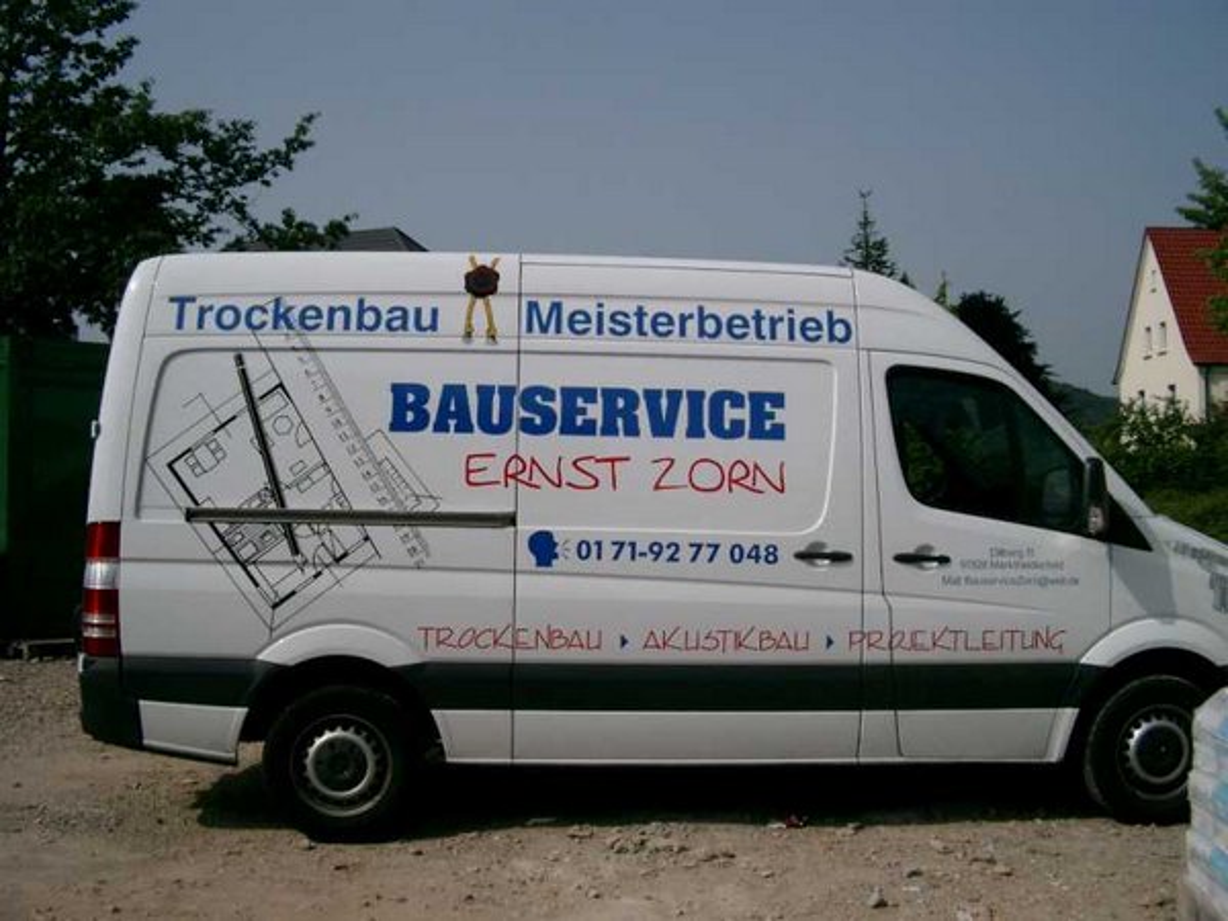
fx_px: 1313
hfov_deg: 50.1
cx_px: 614
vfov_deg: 38.7
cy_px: 460
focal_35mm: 37
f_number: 5
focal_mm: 7.6
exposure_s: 1/2000
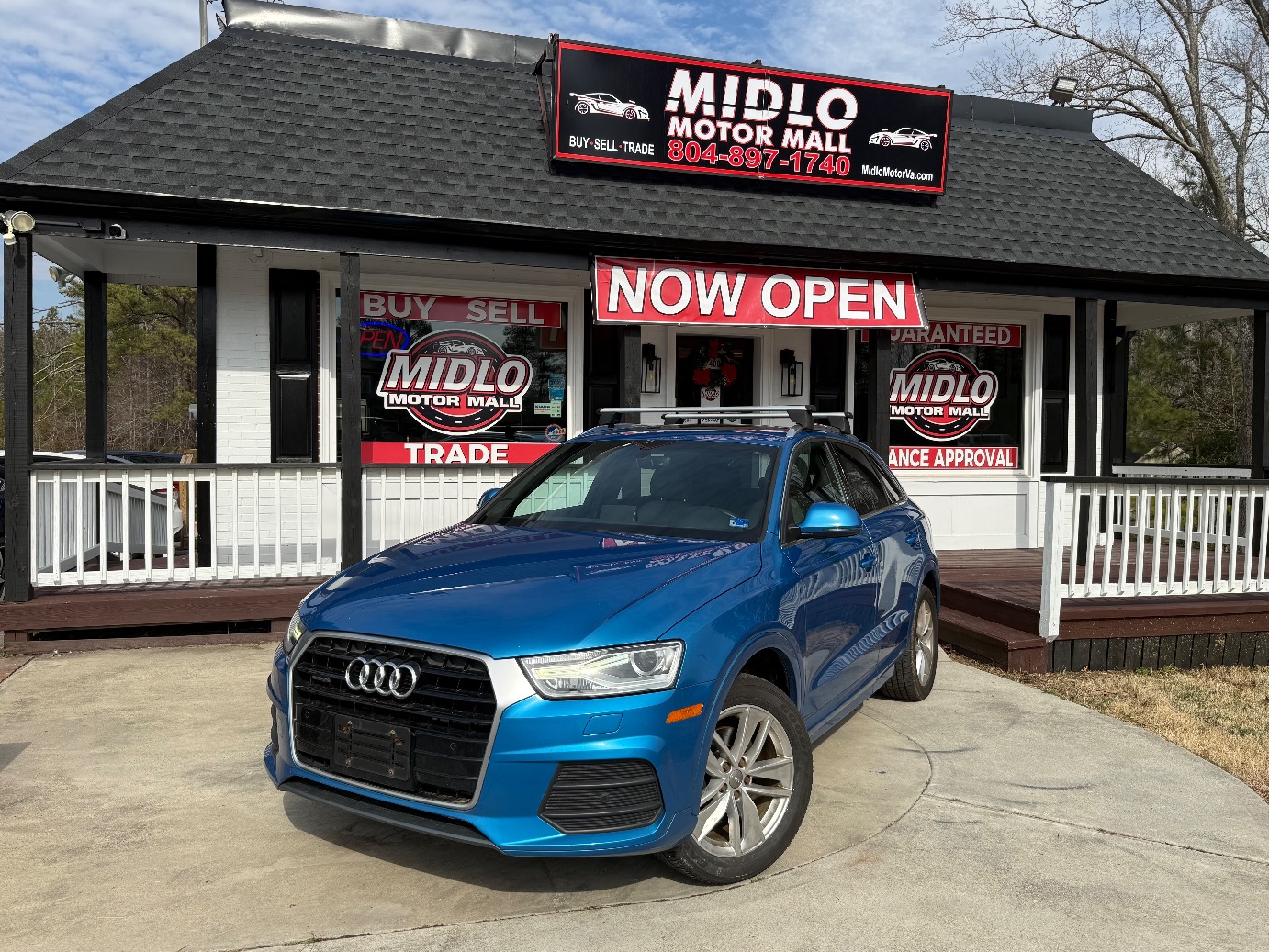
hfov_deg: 69.4
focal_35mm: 25
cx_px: 633
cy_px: 467
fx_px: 917
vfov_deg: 54.9
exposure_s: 1/4975
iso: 80
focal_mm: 6.76
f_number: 1.78
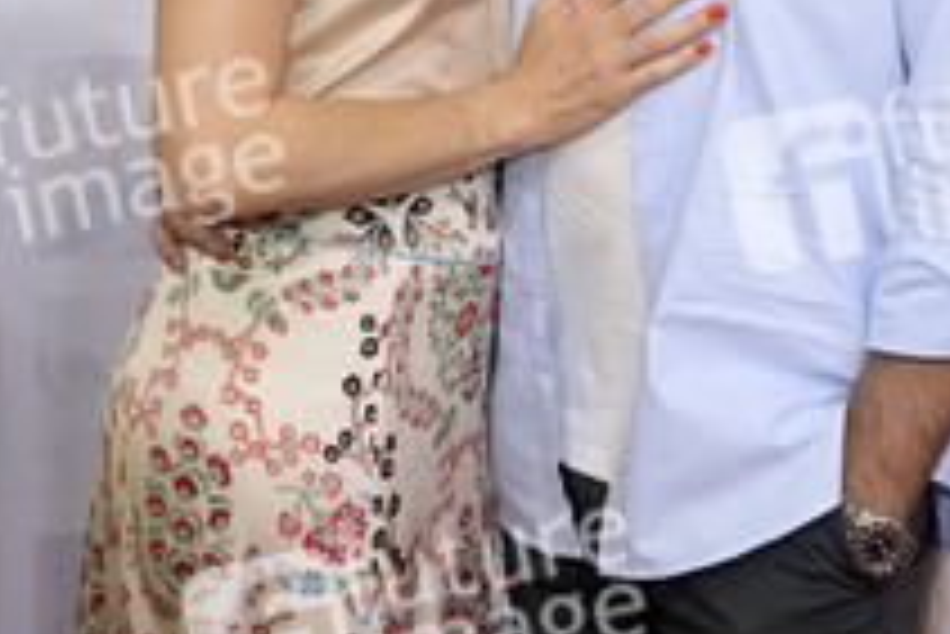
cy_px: -58
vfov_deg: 12.9
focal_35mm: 104
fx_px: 2746
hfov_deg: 19.6
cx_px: 545
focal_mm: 55
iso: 640
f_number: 7.1
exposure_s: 1/125
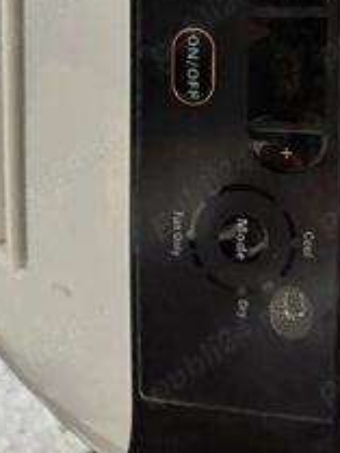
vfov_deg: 38.1
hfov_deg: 30.9
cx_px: 262
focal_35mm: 46
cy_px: 37
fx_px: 602
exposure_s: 1/25
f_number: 1.78
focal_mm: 6.76
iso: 800
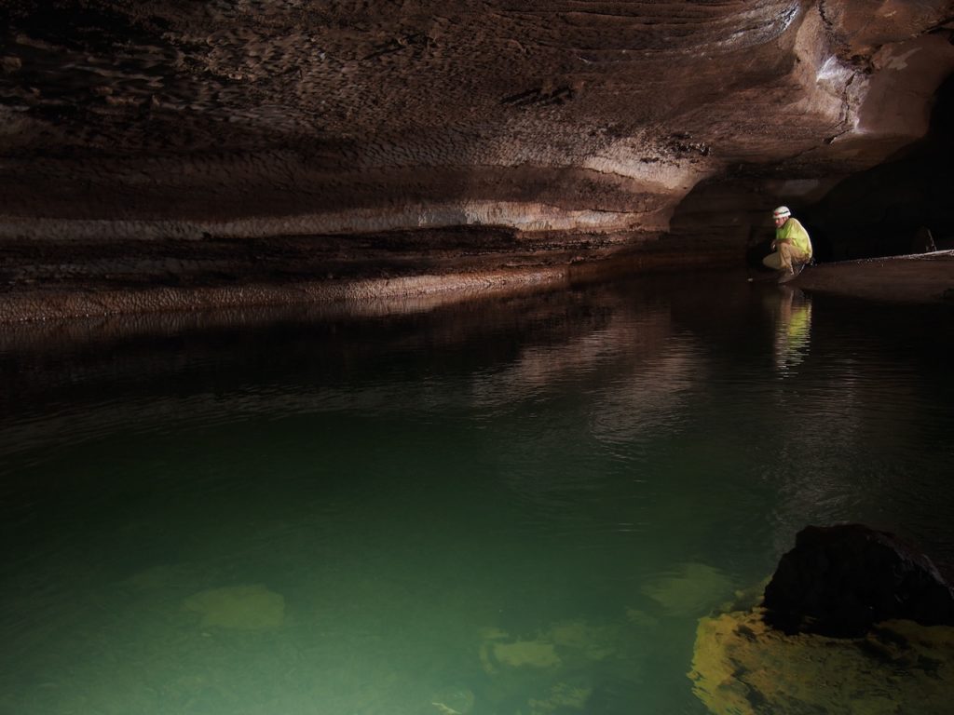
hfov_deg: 56.8
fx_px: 882
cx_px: 477
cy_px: 358
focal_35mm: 32
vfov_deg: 44.2
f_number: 3.6
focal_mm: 16
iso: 200
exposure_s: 1/2.08
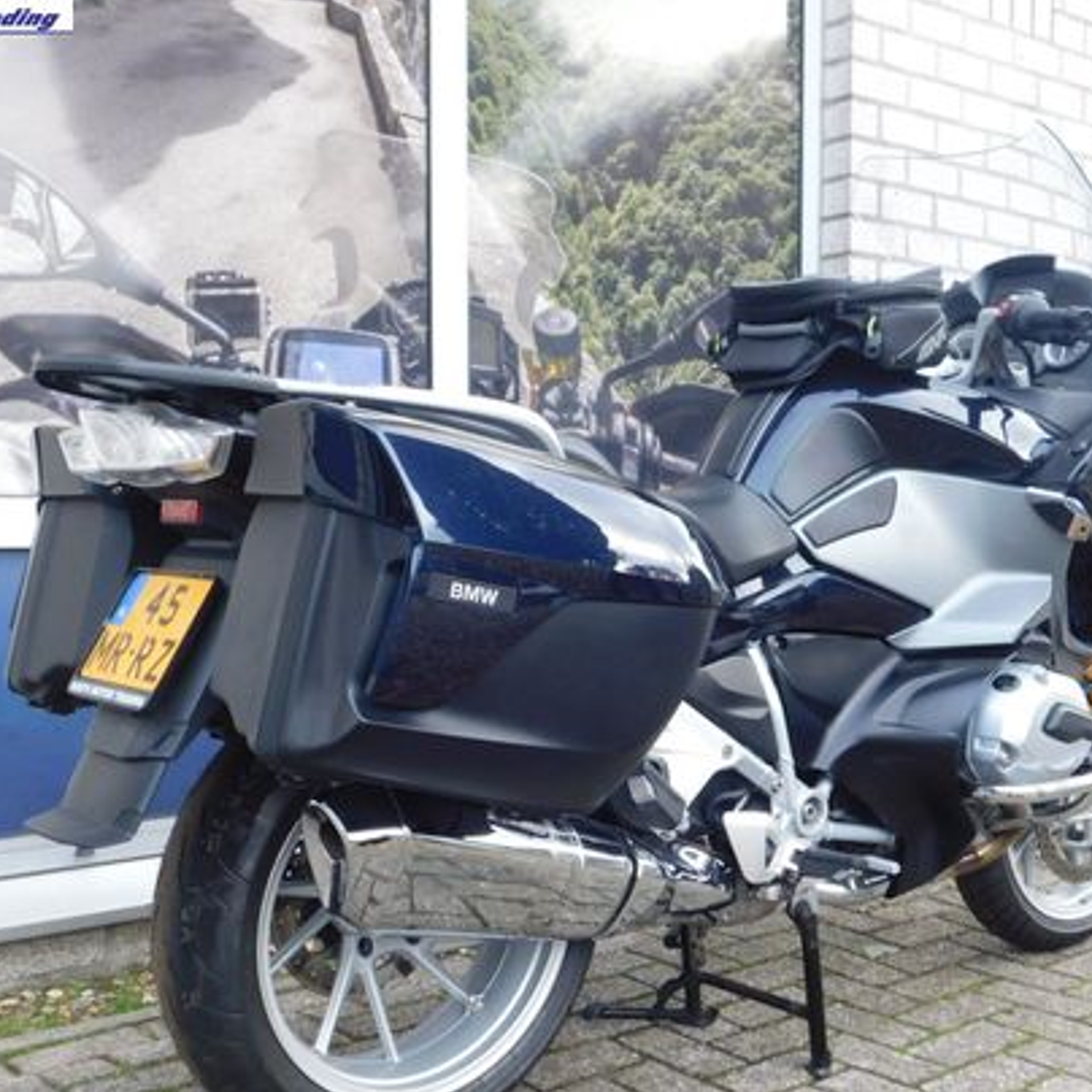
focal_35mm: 42
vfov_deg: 39.9
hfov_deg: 40.0
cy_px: 624
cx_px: 592
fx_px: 1499
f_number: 3.2
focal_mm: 5.3
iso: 125
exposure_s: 1/40
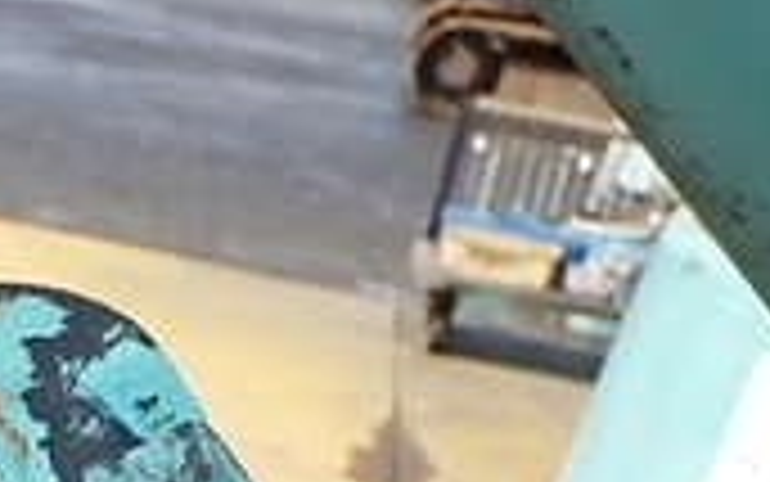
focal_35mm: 125
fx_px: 2624
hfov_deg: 15.9
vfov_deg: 10.2
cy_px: 698
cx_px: -221
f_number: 4.2
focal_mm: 7.5
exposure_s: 1/1250
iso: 250
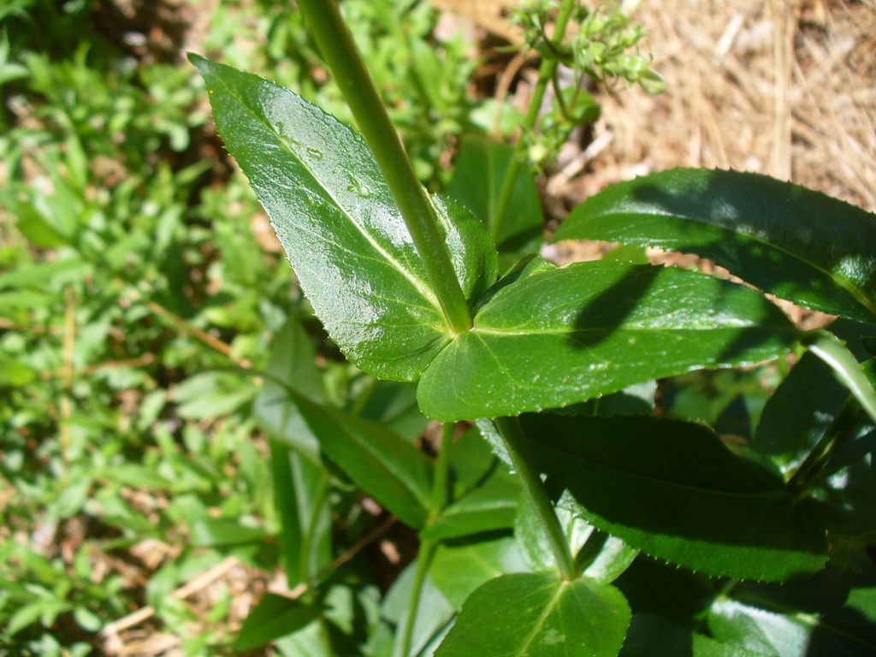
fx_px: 936
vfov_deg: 38.7
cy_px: 328
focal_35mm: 37
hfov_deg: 50.1
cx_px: 438
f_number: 2.8
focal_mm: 6.1
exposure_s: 1/500
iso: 80
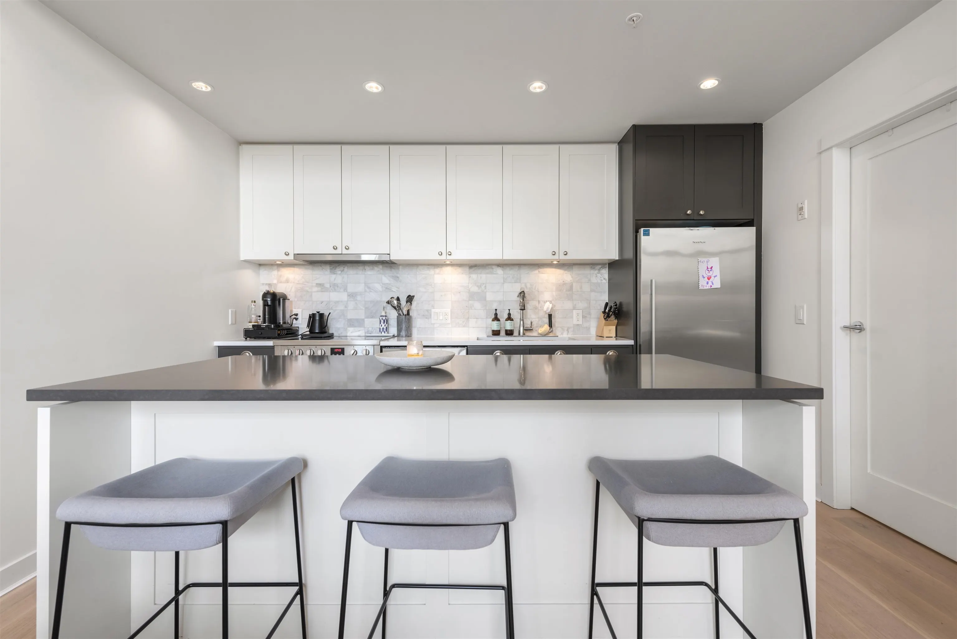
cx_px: 478
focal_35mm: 16
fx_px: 425
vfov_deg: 73.8
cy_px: 320
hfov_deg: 96.7
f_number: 8
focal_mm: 16
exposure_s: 1/2.5
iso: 200
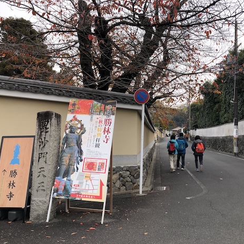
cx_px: 139
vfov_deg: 48.5
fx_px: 271
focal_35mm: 34
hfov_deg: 48.3
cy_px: 121
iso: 20
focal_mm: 3.99
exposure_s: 1/750
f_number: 1.8
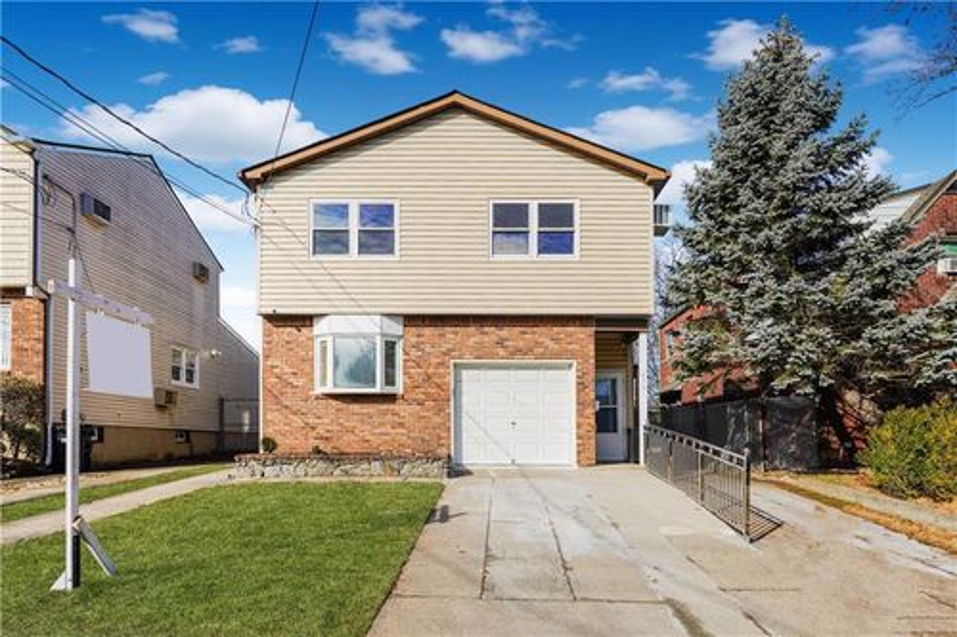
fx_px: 611
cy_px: 318
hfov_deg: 76.1
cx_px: 478
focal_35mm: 23
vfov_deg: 55.1
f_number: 10
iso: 100
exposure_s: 1/250
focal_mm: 23
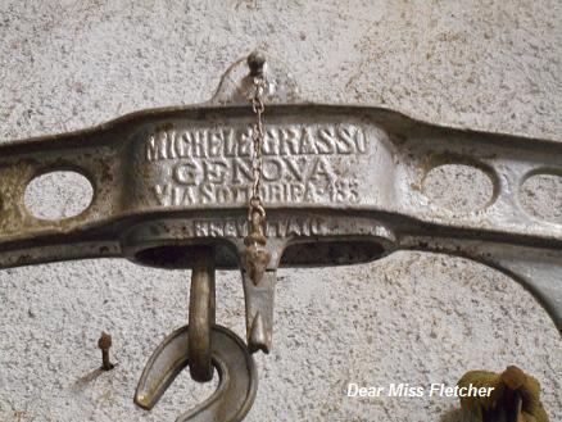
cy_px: 211
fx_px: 1088
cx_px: 281
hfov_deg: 29.0
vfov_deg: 22.0
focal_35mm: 67
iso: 800
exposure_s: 1/6
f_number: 5.3
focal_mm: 12
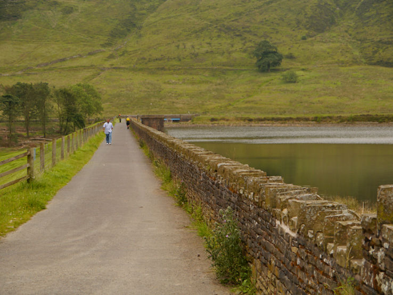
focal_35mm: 84
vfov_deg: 17.6
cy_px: 148
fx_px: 955
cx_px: 196
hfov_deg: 23.3
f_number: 6.3
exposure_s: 1/125
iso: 160
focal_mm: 42
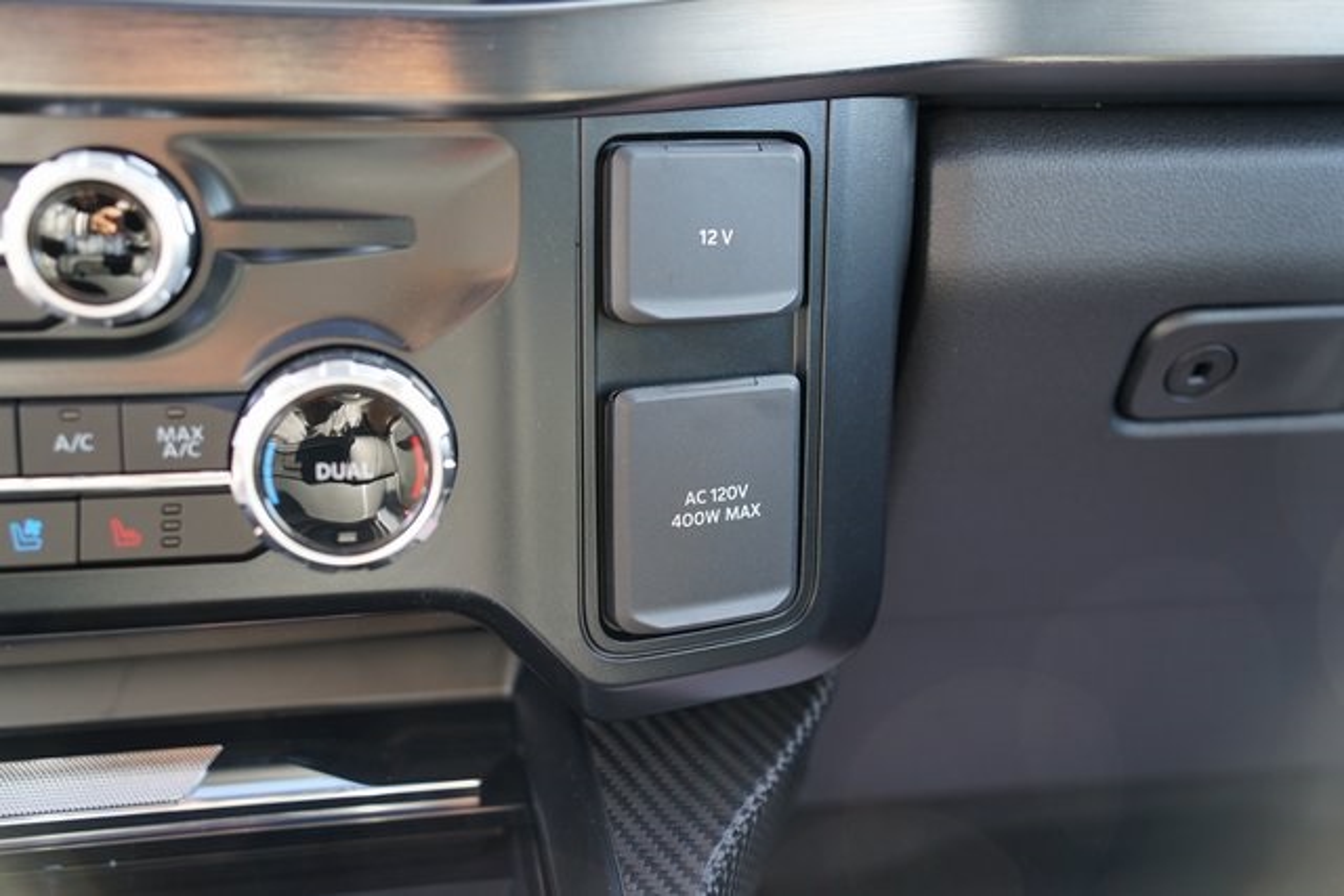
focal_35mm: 43
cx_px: 672
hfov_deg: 45.4
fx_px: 1606
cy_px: 448
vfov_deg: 31.2
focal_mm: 43
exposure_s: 1/60
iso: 500
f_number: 4
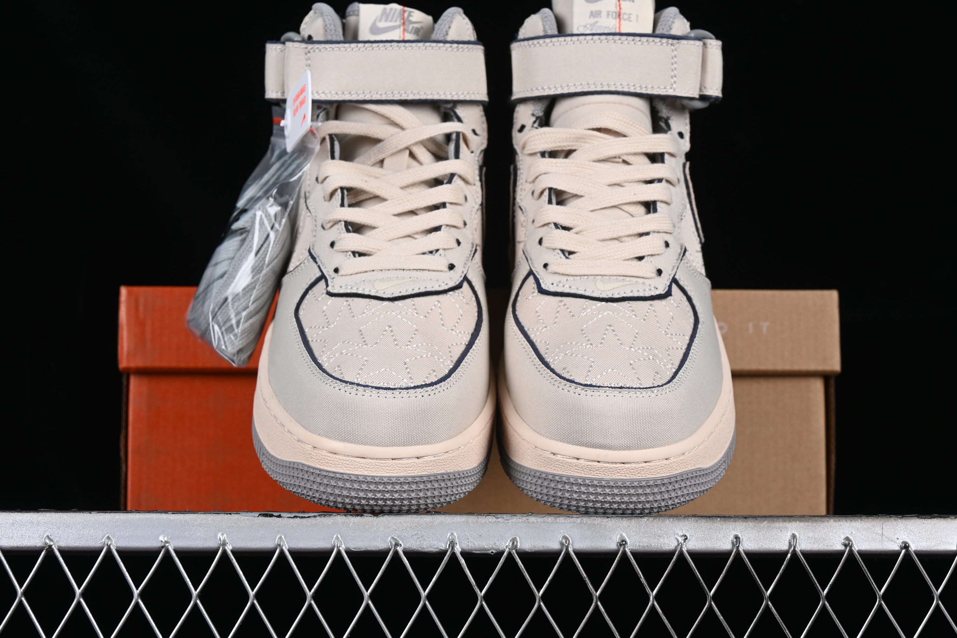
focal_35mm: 76
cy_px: 319
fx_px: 2020
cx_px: 480
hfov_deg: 26.6
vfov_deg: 18.0
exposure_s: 1/80
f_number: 8
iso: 160
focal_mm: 50
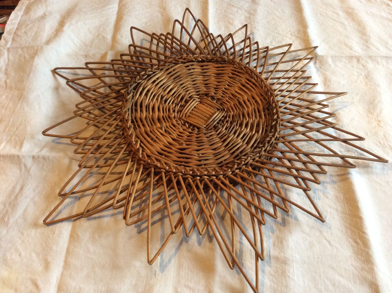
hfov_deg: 56.9
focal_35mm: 32
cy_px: 146
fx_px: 362
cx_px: 196
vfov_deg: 44.1
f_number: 2.4
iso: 200
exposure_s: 1/25
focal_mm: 3.3
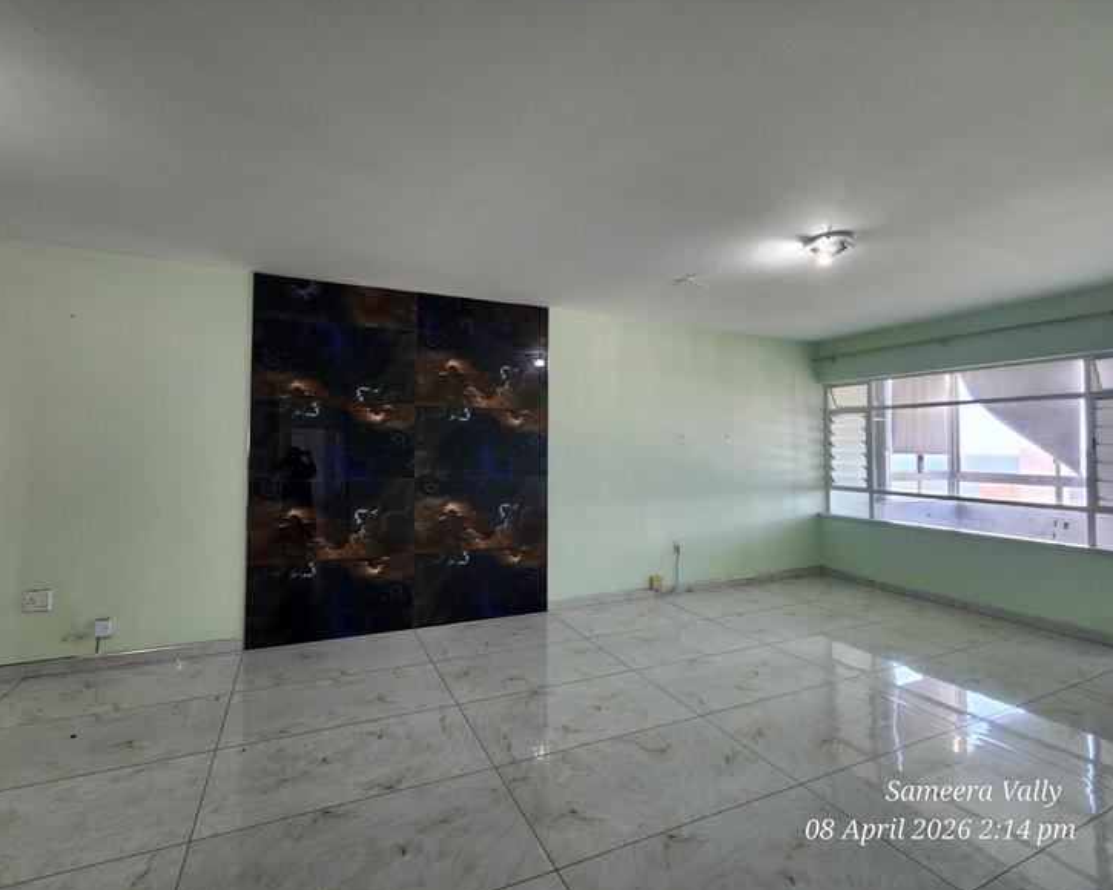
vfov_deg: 88.0
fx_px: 461
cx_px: 513
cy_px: 439
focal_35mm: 14
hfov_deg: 100.5
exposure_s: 1/50
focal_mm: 2.2
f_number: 2.2
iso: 160
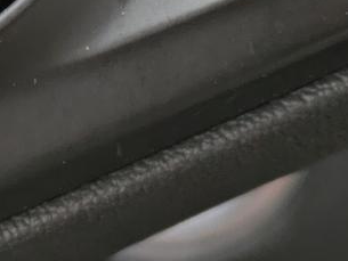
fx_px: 2152
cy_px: -177
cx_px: -2
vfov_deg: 6.8
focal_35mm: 214
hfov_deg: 9.2
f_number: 1.89
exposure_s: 1/120
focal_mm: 5.43
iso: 78
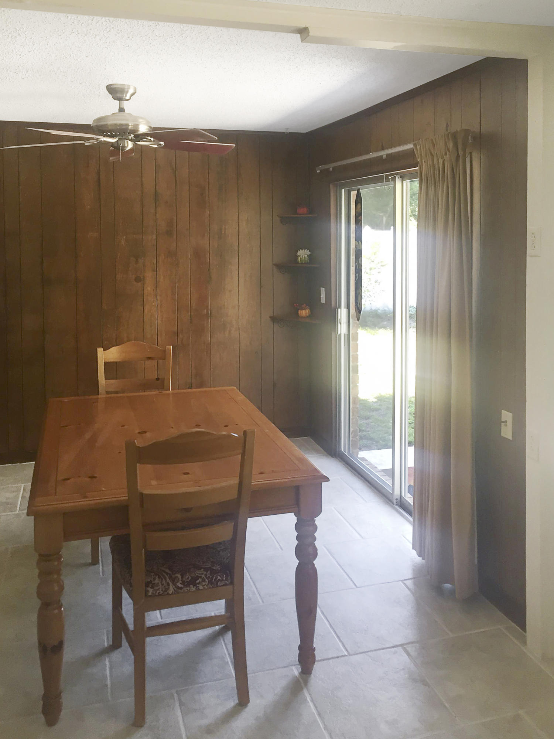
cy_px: 370
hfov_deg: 48.2
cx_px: 277
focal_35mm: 29
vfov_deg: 61.7
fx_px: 619
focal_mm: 4.15
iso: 32
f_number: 2.2
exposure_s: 1/40
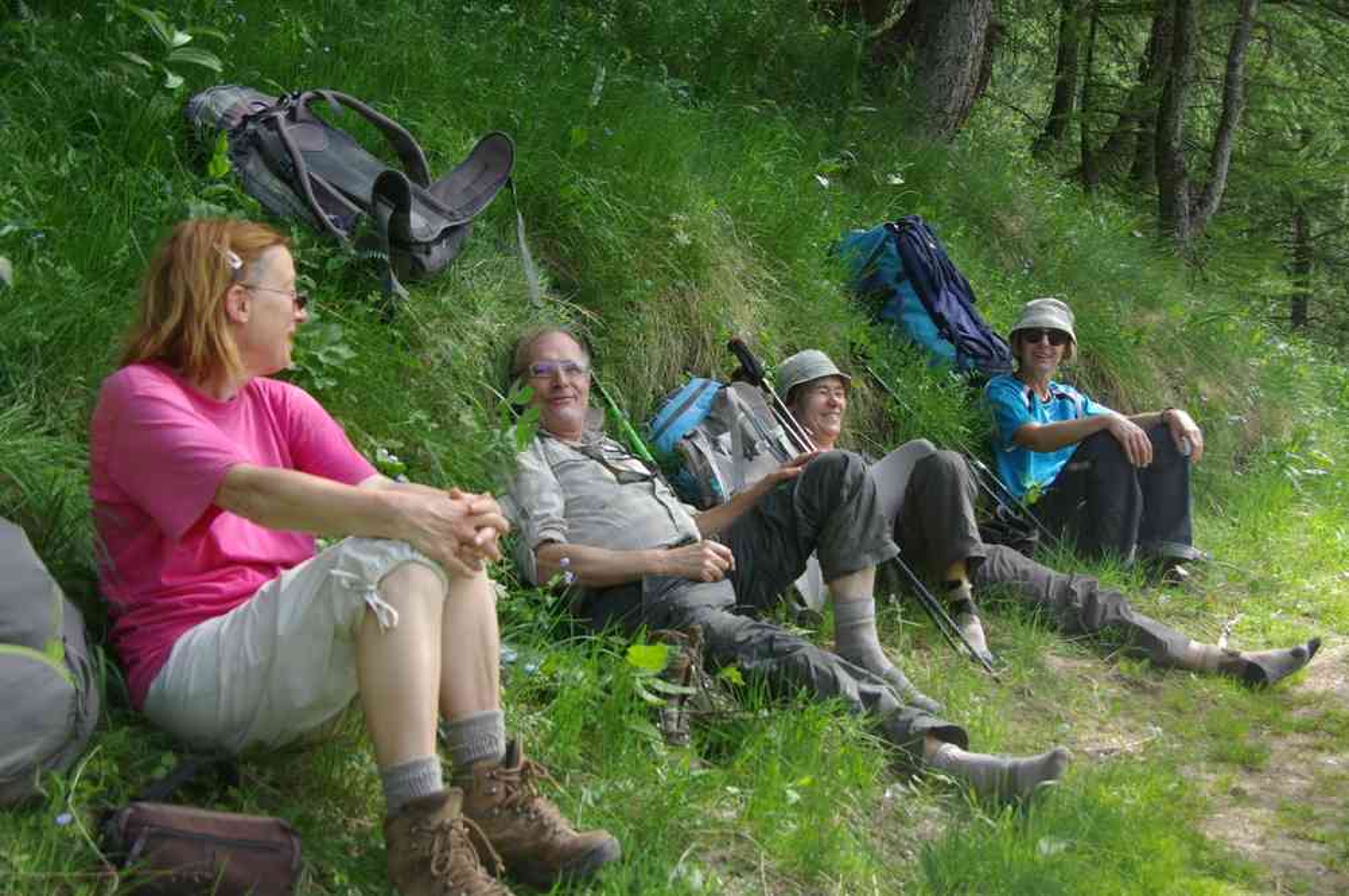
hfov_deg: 45.5
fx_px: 1610
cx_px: 674
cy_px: 448
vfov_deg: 31.1
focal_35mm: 43
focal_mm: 29.4
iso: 100
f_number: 5.6
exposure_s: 1/90
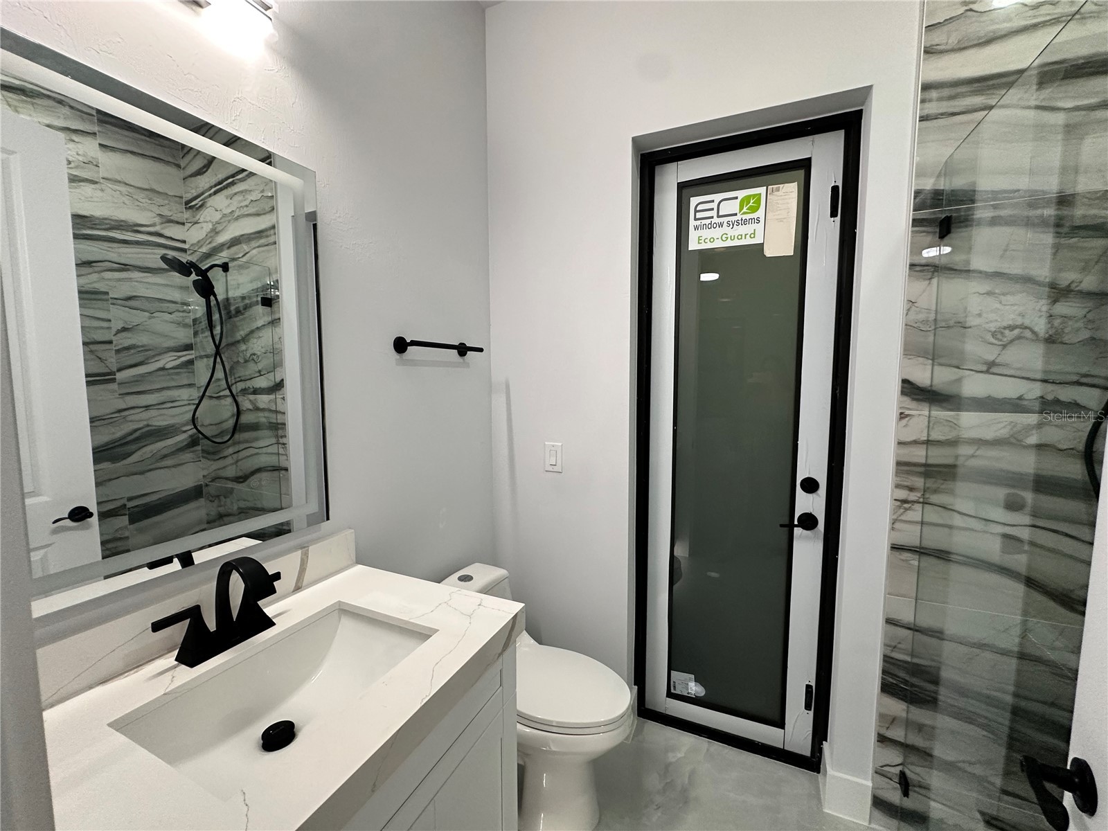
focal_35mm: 14
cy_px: 416
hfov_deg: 102.1
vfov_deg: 85.7
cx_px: 554
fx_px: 448
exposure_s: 1/120
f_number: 2.2
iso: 250
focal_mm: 2.22
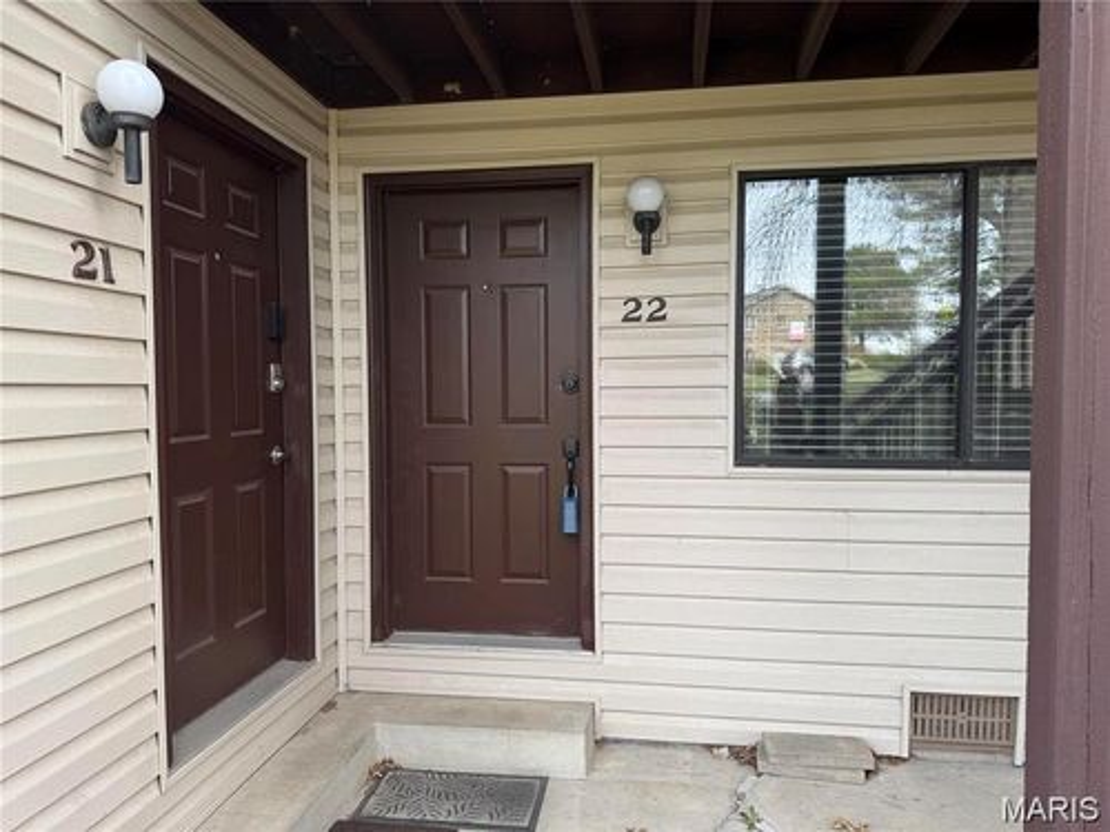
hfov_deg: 71.6
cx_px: 555
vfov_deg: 56.8
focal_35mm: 24
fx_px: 770
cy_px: 416
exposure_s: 1/385
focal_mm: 6.76
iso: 80
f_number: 1.78
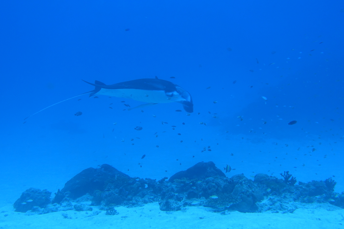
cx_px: 159
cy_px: 108
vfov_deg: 26.5
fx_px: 487
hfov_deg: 38.9
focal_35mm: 51
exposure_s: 1/50
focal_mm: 14.9
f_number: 2.8
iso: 125
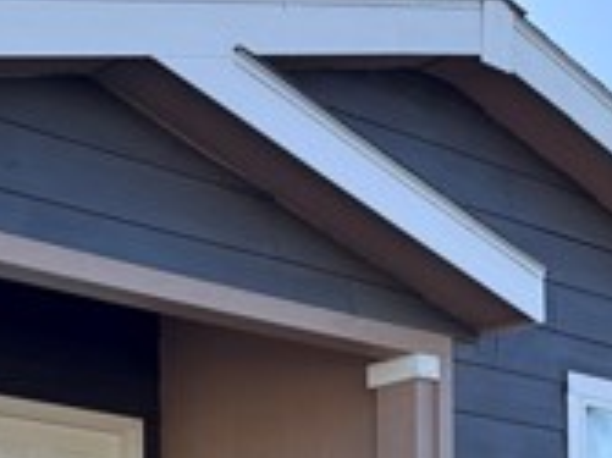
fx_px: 1625
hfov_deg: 20.6
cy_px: 722
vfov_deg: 14.7
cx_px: -18
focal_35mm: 92
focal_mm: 6.76
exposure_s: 1/2169
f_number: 1.78
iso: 100
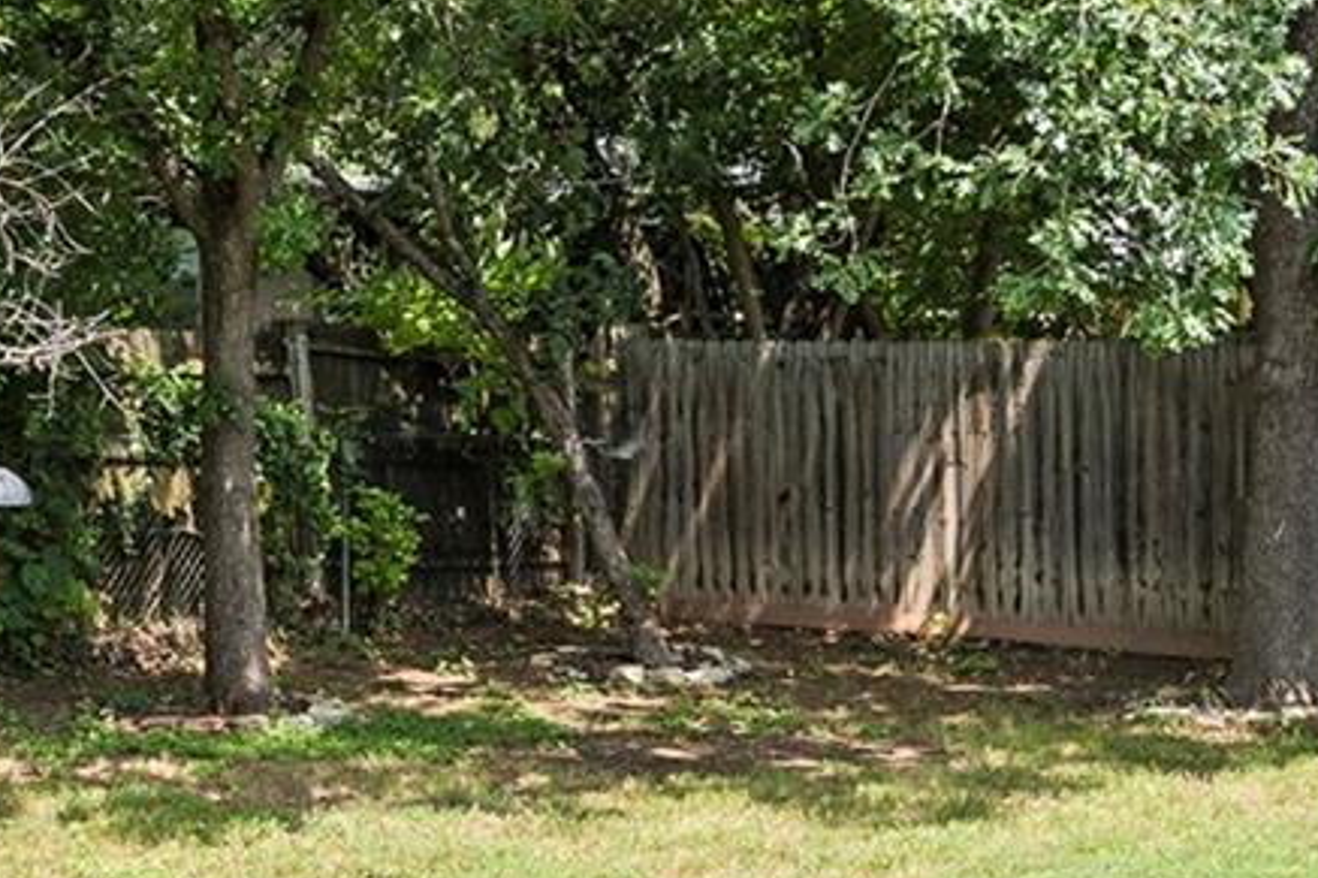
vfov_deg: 18.2
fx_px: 2745
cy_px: 514
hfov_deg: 26.8
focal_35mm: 75
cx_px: 437
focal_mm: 16
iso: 320
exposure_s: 1/200
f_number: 8
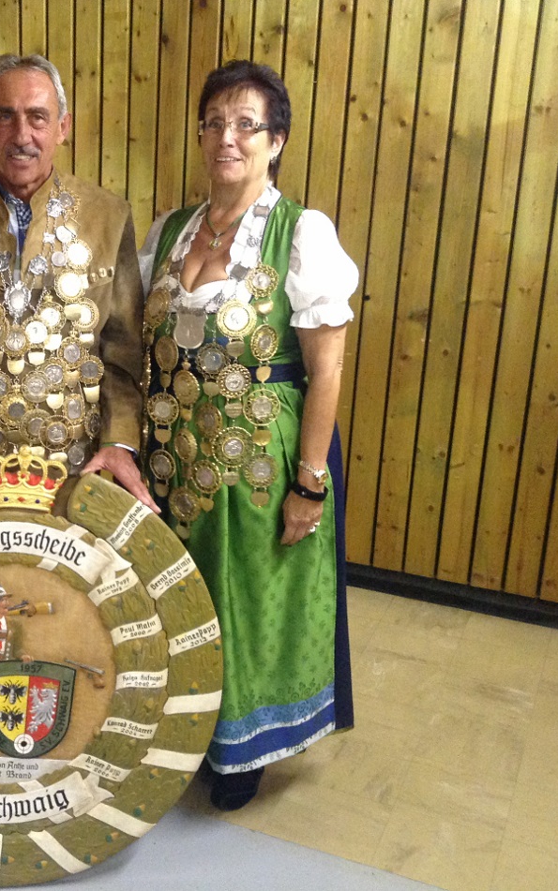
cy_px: 444
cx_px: 75
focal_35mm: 47
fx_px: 1143
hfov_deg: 26.7
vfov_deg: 42.6
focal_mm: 3.3
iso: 250
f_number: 2.4
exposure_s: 1/17
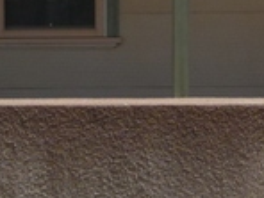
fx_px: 1777
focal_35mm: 233
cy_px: 27
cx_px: 360
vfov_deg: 6.4
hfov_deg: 8.4
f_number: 4
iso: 100
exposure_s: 1/640
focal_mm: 7.1
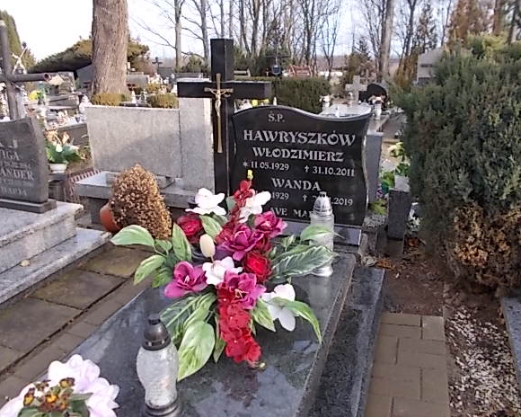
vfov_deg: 51.5
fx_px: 432
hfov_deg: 62.2
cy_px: 202
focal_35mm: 28
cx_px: 260
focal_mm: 4.6
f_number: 3.2
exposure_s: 1/125
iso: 80
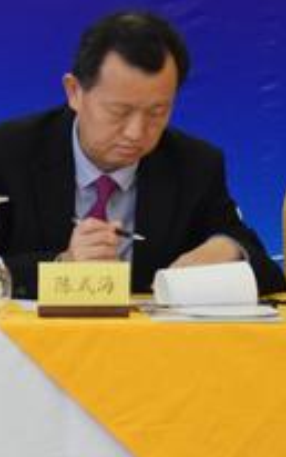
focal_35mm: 454
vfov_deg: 4.6
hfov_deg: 2.9
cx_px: -186
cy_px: 33
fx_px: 5651
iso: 3200
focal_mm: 85
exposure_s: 1/45
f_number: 4.2
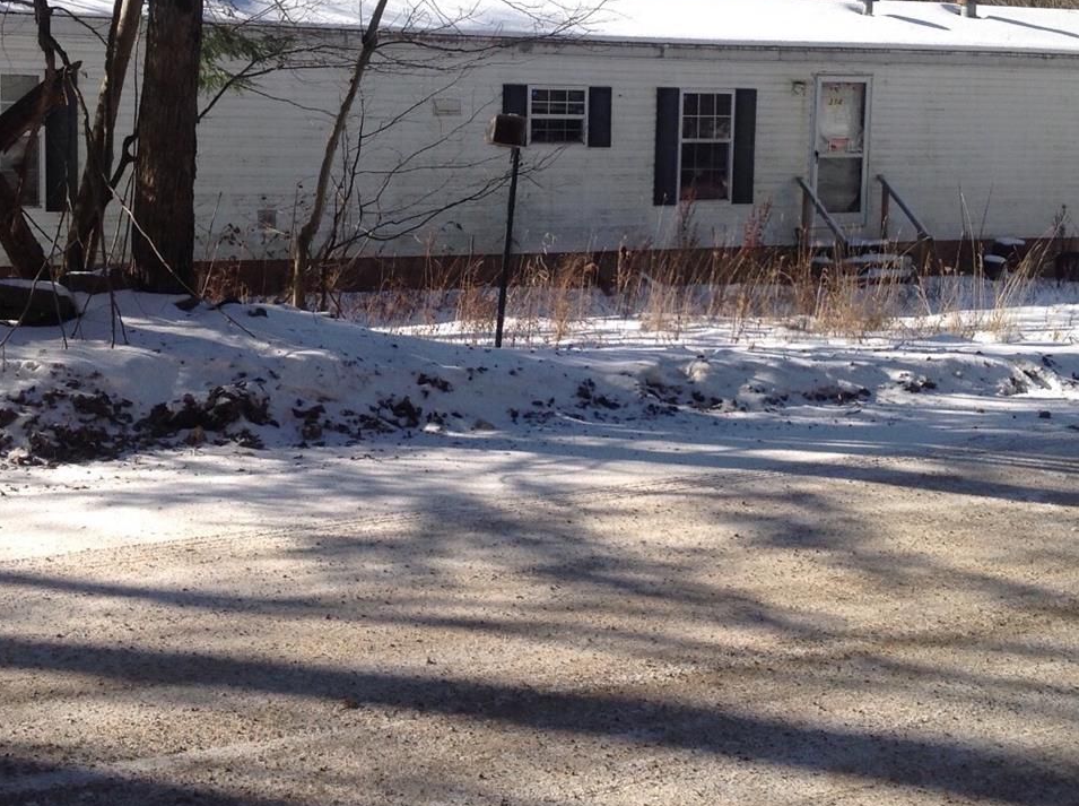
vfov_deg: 26.3
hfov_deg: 35.0
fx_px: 1712
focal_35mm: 55
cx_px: 517
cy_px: 241
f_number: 2.4
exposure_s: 1/1374
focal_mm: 4.28
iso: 50
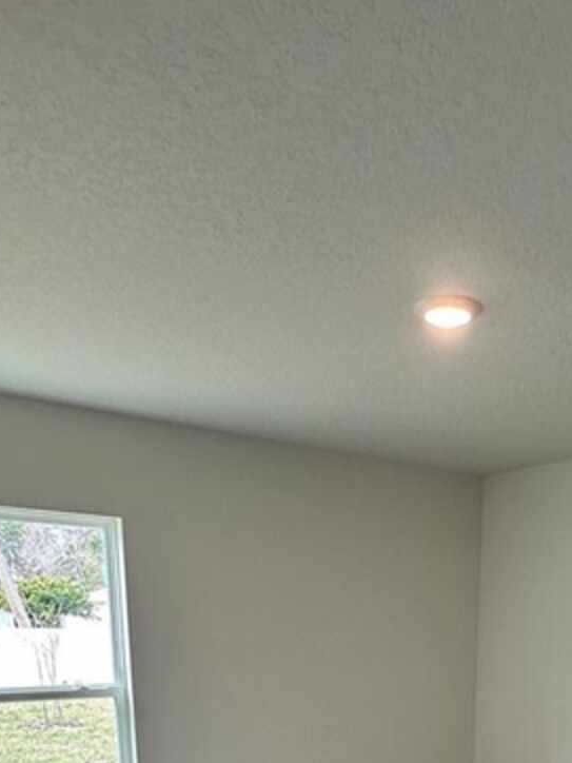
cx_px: 406
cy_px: 772
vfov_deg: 46.0
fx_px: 727
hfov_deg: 42.0
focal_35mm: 33
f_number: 2.2
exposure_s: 1/120
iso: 80
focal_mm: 2.22
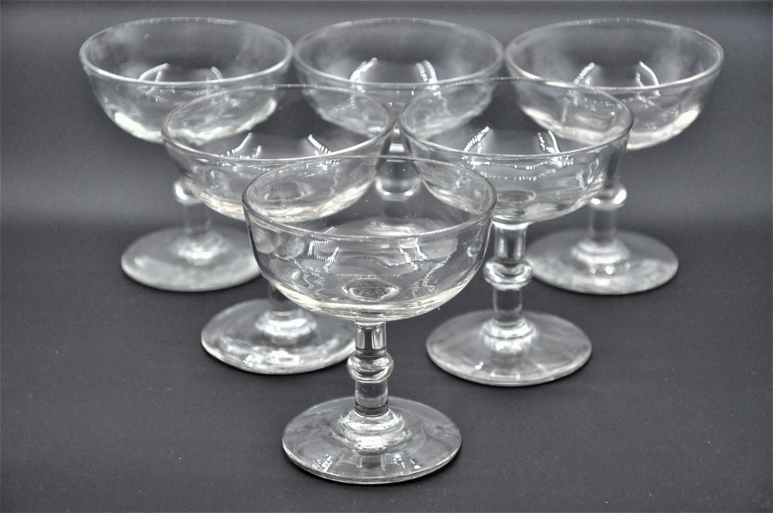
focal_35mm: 87
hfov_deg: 23.4
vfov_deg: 15.7
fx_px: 1866
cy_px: 256
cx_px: 386
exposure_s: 1/2000
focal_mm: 58
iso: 3200
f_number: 5.6
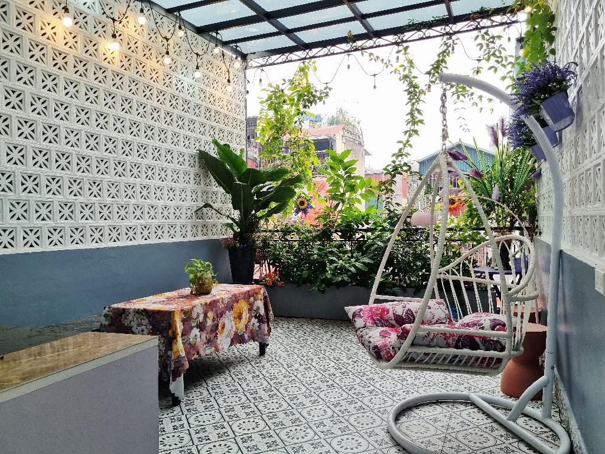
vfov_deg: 53.1
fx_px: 454
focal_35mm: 26
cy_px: 227
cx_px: 302
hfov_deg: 67.3
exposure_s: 1/526
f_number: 1.8
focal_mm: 5.4
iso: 50
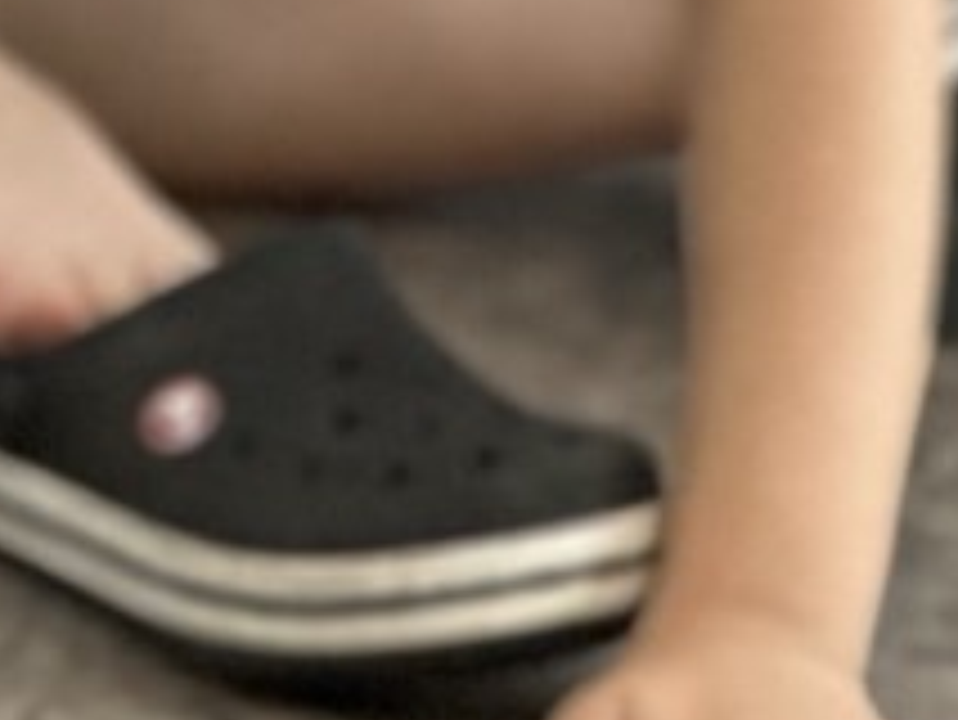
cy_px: -864
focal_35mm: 462
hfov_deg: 4.2
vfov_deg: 3.2
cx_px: -1390
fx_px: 12793
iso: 400
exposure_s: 1/30
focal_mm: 9
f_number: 2.8
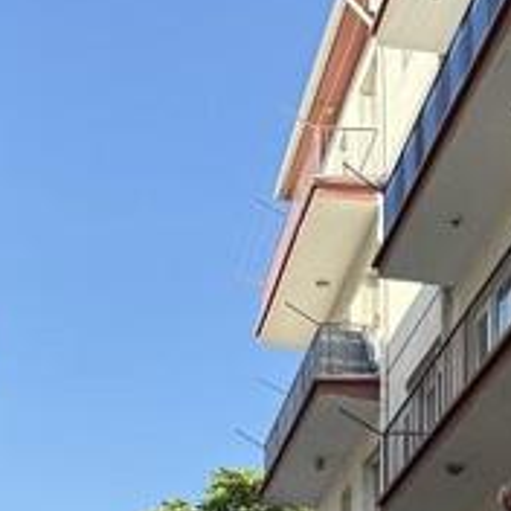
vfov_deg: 16.6
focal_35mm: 93
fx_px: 1553
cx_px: 206
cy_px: 817
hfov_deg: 18.7
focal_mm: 6.76
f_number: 1.78
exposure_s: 1/1010
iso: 80
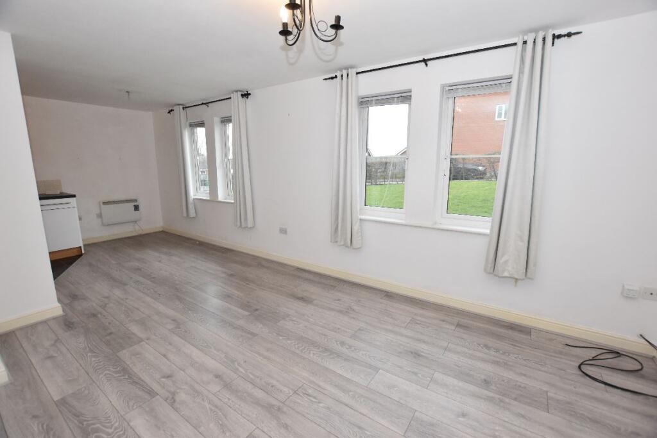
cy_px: 219
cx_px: 328
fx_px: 274
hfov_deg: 100.4
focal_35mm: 15
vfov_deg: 77.3
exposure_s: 1/160
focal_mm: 10
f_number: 4.5
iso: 800
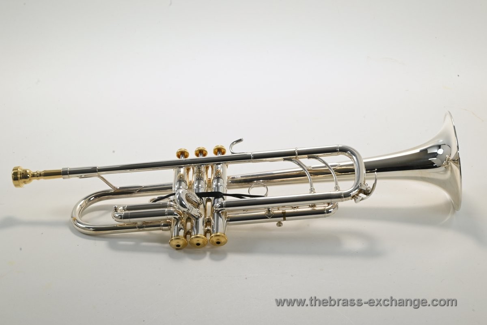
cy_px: 162
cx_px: 244
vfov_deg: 21.9
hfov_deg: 32.4
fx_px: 839
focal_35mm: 62
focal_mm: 62
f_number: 16
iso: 100
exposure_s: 1/4
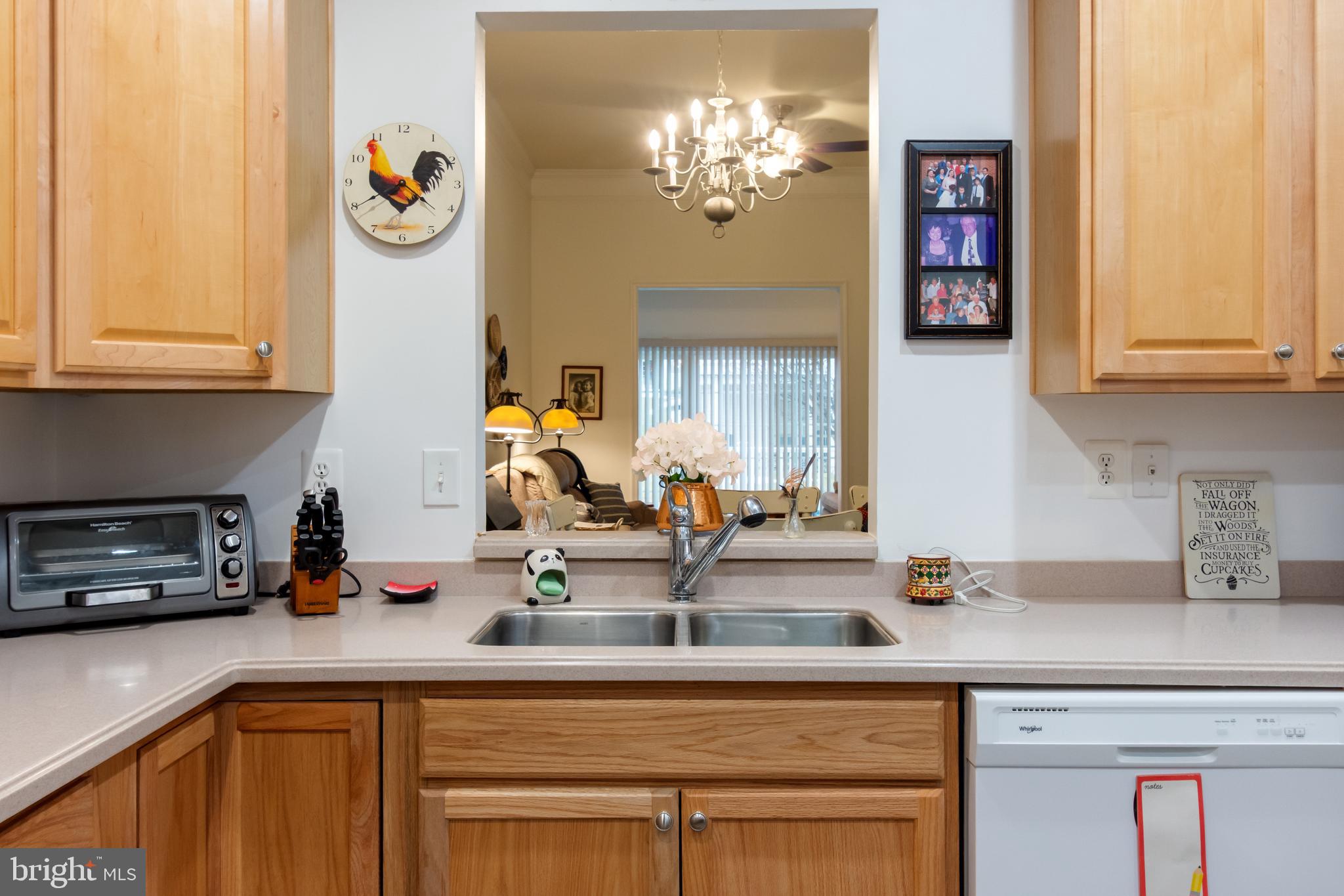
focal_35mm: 27
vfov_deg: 47.9
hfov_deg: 67.4
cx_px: 672
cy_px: 448
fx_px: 1008
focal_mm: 18
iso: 500
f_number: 9
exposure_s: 1/5
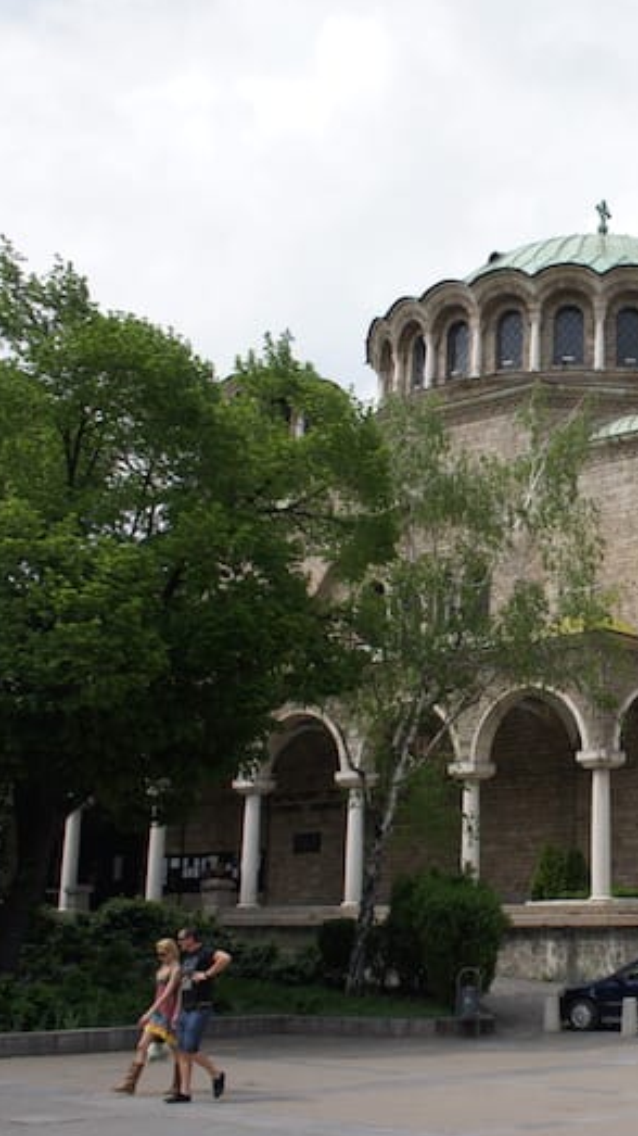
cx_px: 792
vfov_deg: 42.9
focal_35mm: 48
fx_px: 1444
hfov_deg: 22.7
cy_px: 567
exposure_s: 1/320
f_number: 8
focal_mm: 20
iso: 200
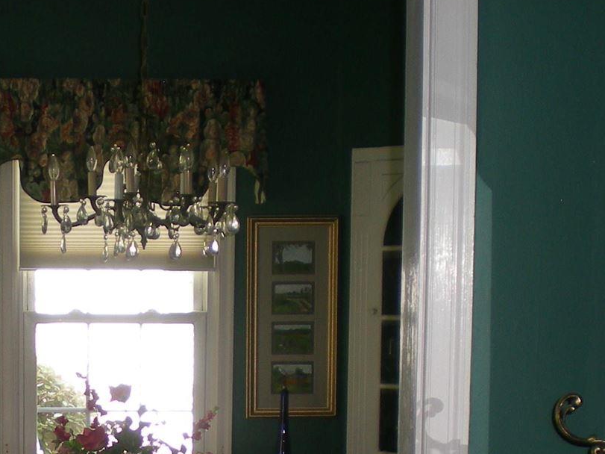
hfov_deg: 20.0
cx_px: 57
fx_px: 1678
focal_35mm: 96
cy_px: 515
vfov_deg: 15.0
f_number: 3.1
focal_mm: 6.3
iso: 54
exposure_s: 1/30
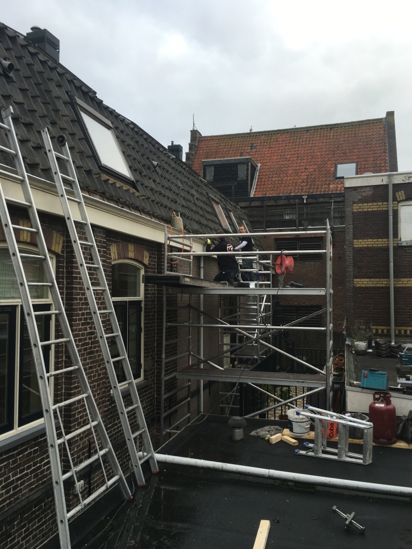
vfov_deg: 61.7
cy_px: 274
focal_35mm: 29
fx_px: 460
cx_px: 206
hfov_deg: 48.2
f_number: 2.2
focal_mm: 4.15
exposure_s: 1/129
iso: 25
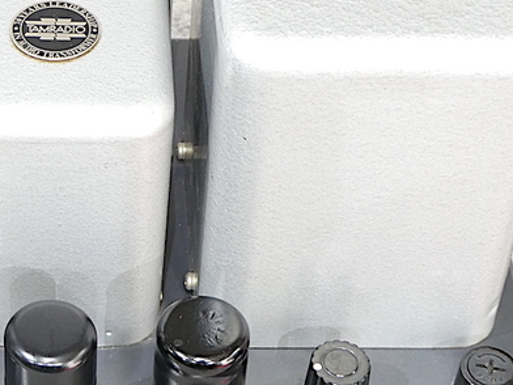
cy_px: 232
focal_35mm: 115
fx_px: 1704
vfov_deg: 12.9
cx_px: 39
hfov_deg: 16.9
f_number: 4
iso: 200
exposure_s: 1/5
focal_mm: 8.4
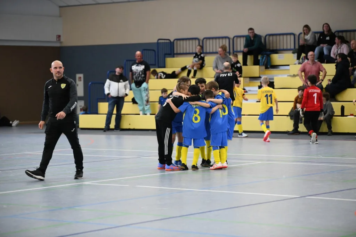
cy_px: 118
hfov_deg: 18.3
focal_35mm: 112
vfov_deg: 12.2
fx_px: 1107
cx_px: 178
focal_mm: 112
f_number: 2.8
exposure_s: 1/1250
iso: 8000
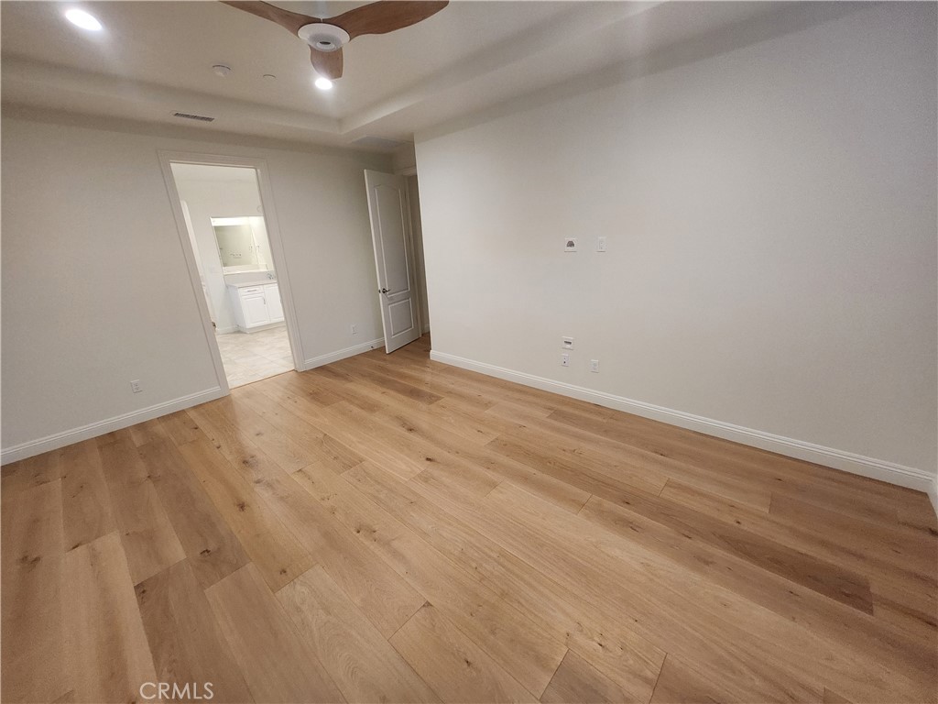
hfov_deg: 106.2
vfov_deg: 89.9
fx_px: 352
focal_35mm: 13
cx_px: 469
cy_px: 352
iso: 400
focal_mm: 1.74
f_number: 2.2
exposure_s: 1/60
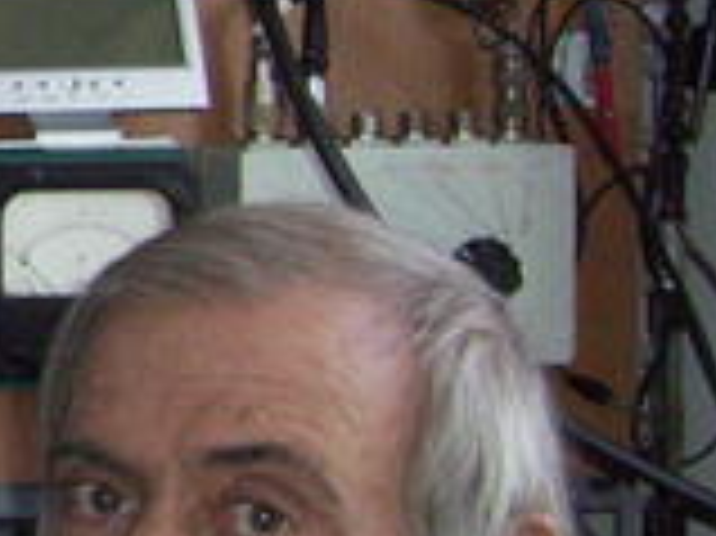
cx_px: -1045
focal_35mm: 211
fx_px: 4361
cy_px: 135
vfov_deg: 7.0
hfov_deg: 8.5
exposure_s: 1/40
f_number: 3.4
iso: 200
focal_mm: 7.1
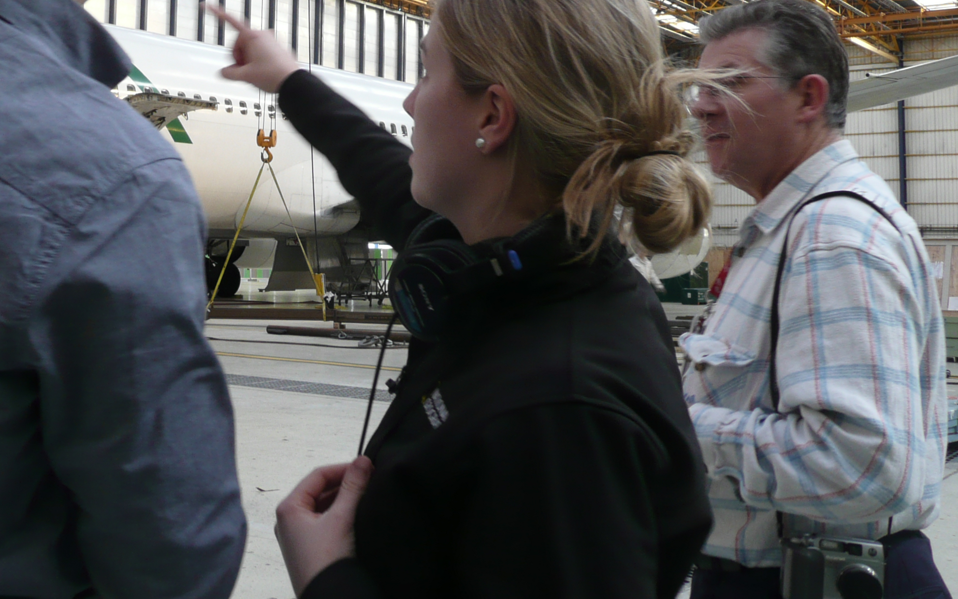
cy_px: 136
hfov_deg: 42.7
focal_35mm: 46
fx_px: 1201
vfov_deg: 27.5
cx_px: 298
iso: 100
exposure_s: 1/30
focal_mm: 4.6
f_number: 3.3
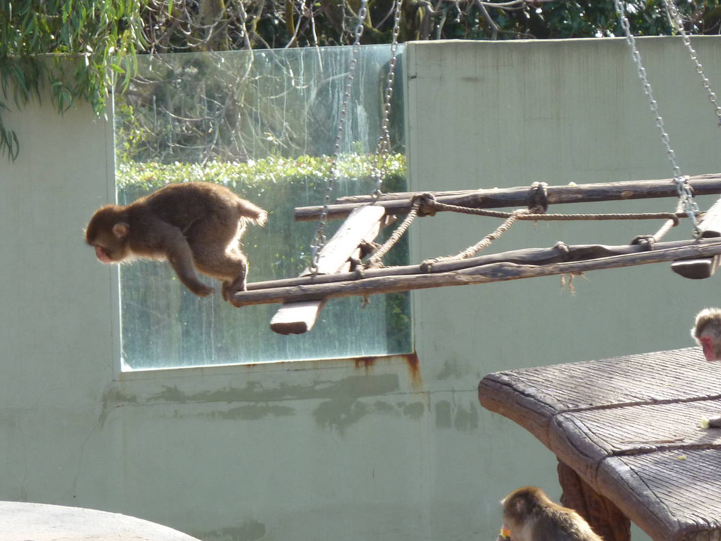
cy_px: 249
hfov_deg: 7.1
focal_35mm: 280
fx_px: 5832
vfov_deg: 5.3
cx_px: 337
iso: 160
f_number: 4.6
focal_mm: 34.4
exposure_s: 1/200
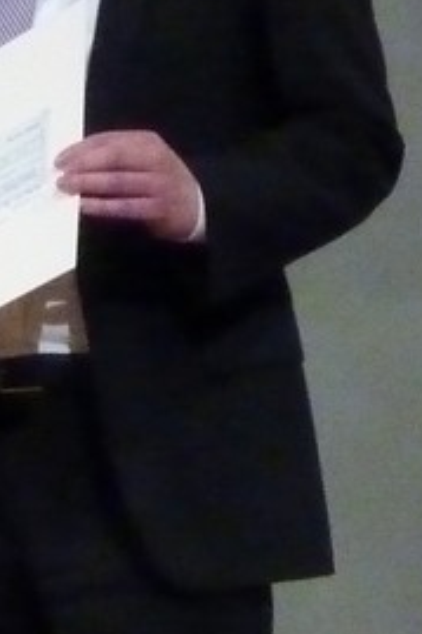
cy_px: 38
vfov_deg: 3.6
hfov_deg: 2.4
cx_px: -80
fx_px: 10193
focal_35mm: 579
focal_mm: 17
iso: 800
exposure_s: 1/40
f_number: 4.3
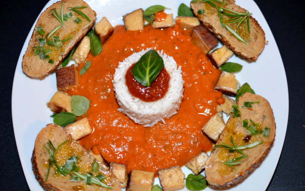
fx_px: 516
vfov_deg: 21.0
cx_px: 151
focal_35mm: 62
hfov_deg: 33.0
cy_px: 95
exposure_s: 1/60
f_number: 2.8
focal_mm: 40
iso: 1100
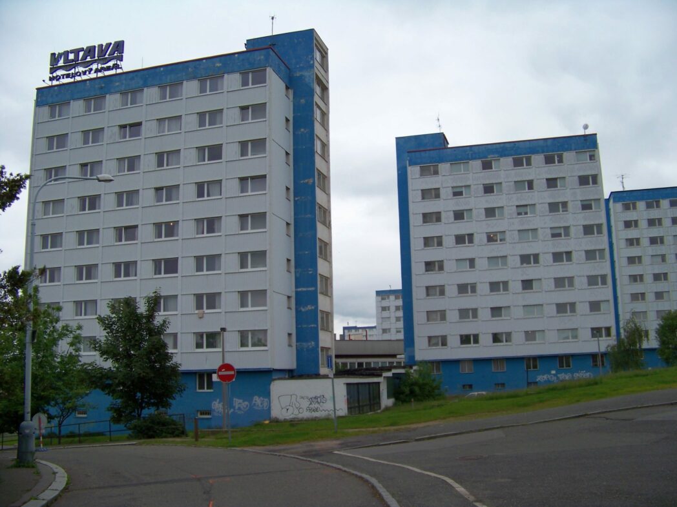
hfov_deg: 51.4
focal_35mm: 36
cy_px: 254
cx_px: 338
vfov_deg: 39.7
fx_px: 704
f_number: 2.8
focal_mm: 5.85
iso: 64
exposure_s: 1/320
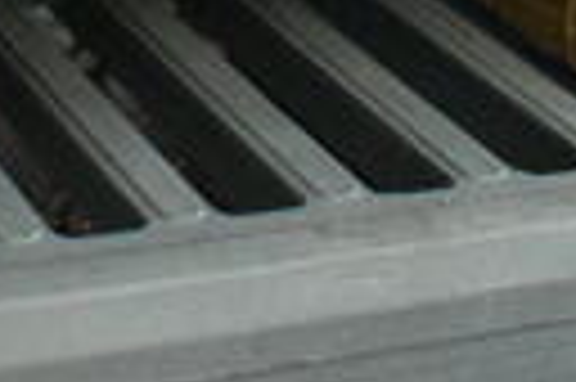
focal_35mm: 129
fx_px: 2061
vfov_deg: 9.6
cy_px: -494
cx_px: -338
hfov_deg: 14.6
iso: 6400
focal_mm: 18
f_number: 7.1
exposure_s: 1/320
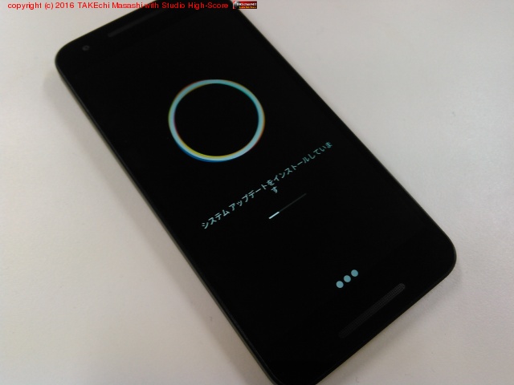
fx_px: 445
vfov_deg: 46.8
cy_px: 192
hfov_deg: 60.0
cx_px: 257
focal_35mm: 30
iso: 100
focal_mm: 4
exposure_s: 1/20.6
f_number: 2.4
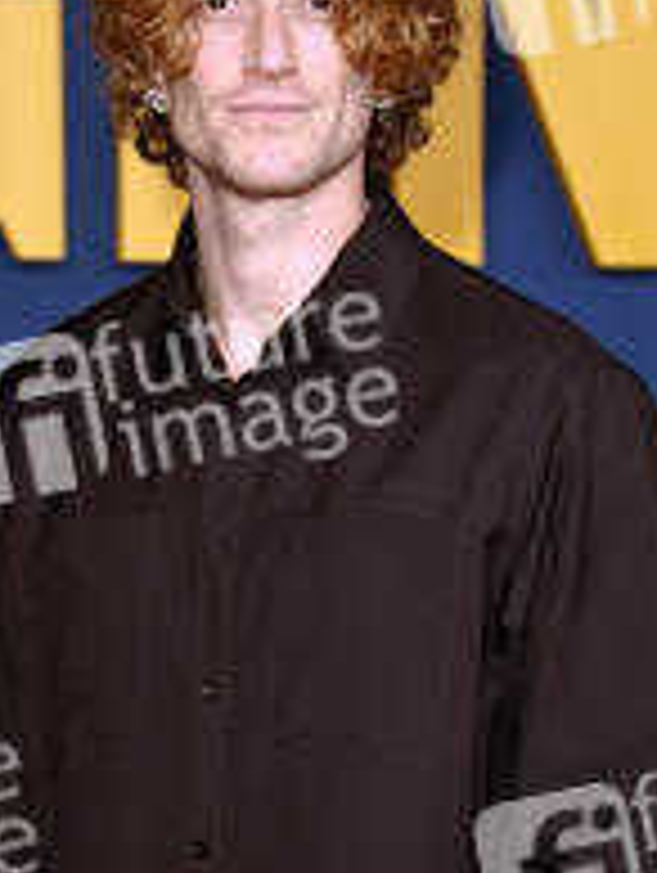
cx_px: 297
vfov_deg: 10.0
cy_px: 626
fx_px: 5000
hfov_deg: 7.5
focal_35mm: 198
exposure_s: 1/200
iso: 800
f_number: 5.6
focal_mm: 100
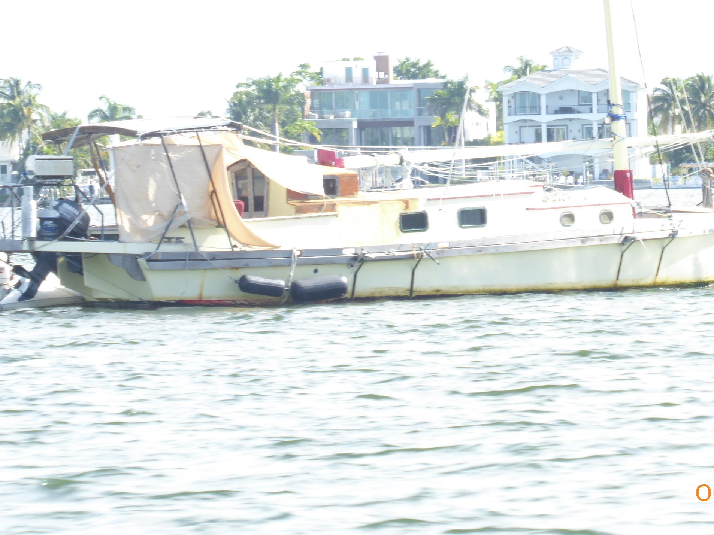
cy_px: 204
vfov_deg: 3.7
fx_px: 8311
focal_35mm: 403
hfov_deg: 4.9
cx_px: 414
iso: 80
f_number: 8
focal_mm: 53.8
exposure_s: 1/50
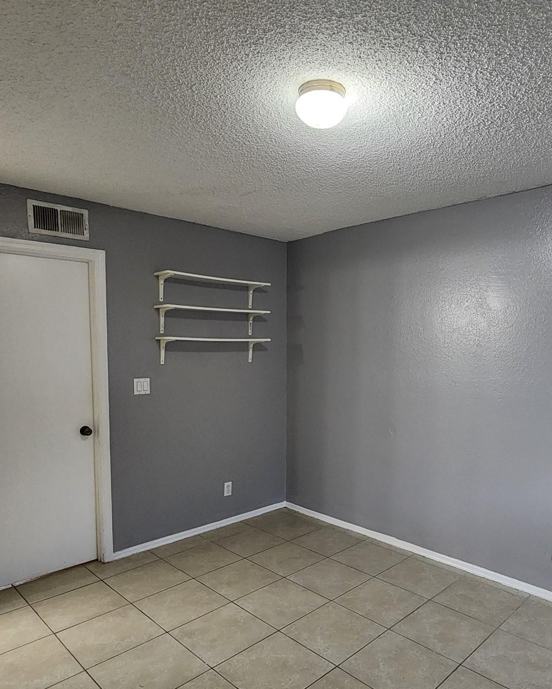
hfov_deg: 62.8
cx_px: 319
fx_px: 449
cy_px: 390
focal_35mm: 22
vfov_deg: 74.7
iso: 320
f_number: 2.2
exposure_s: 1/60
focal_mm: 2.2
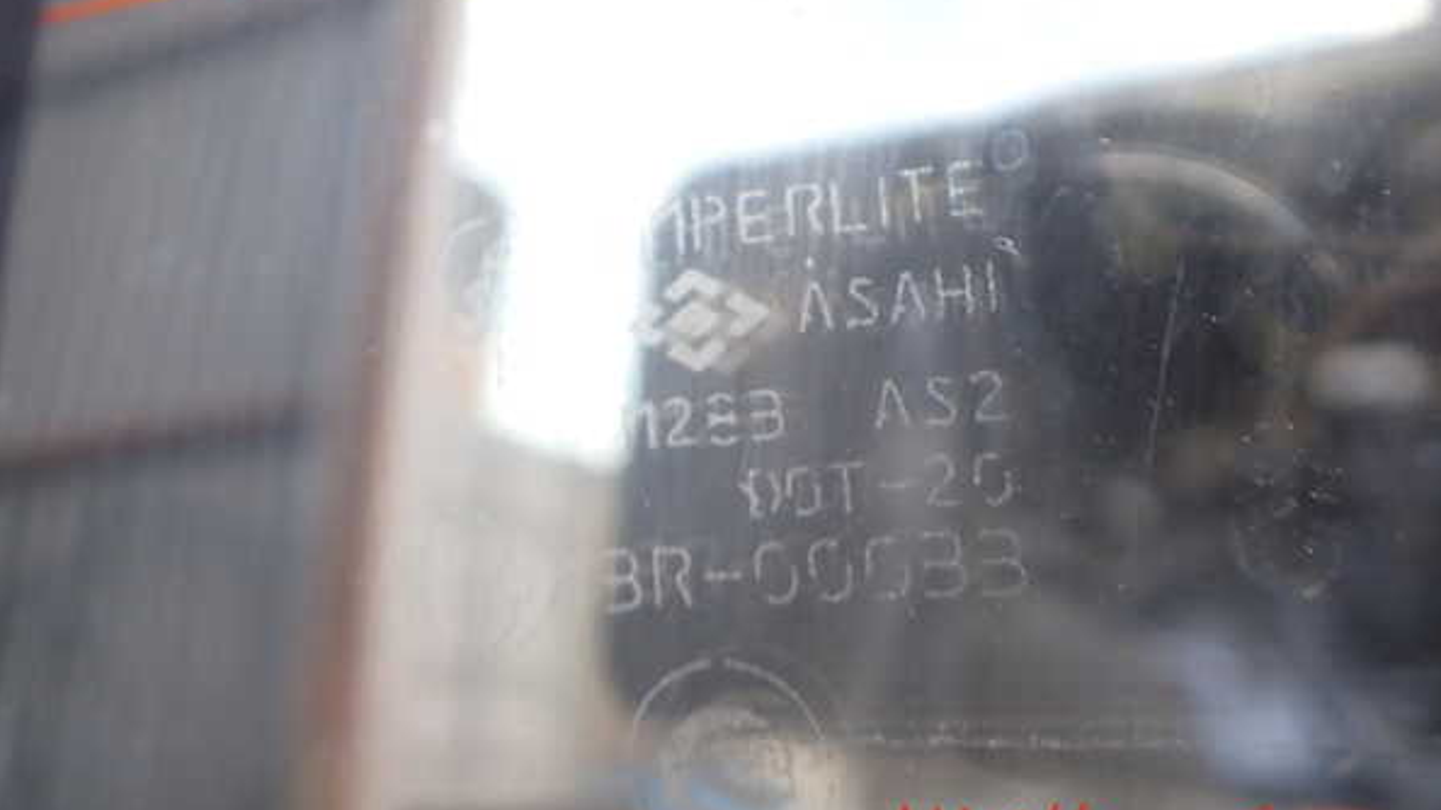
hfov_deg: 59.5
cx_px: 720
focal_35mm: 33
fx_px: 1261
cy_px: 315
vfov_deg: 35.5
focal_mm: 5.4
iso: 160
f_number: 2.3
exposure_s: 1/125
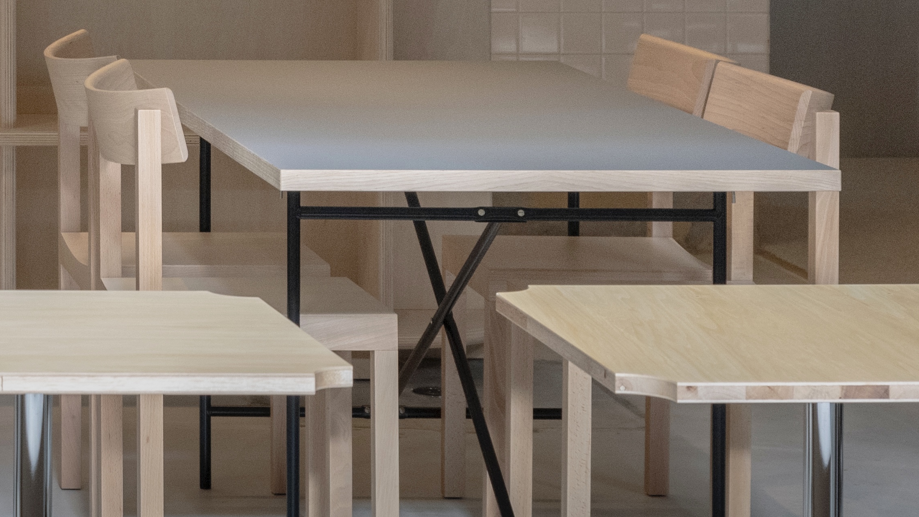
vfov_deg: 7.3
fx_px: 3972
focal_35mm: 163
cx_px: -281
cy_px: -327
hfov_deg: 12.8
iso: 800
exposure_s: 1/15
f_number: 7.1
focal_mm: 48
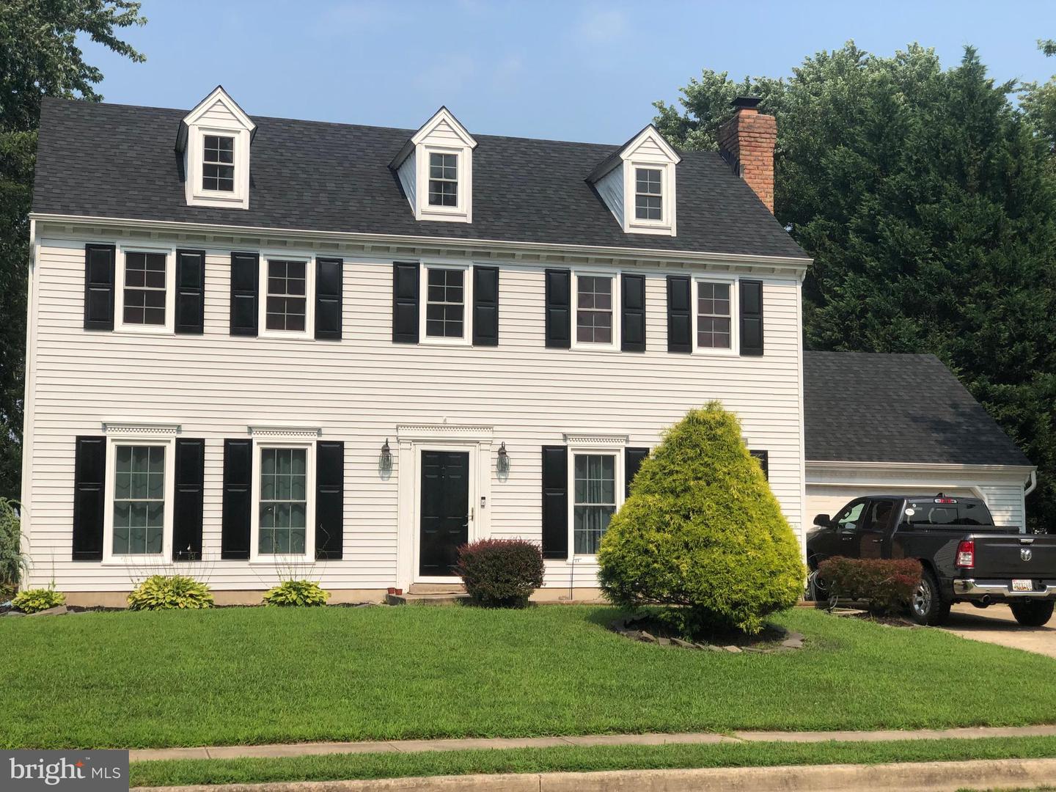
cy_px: 396
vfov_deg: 28.0
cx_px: 528
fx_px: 1586
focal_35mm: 52
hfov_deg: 36.8
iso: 16
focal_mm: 6
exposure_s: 1/1389
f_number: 2.4
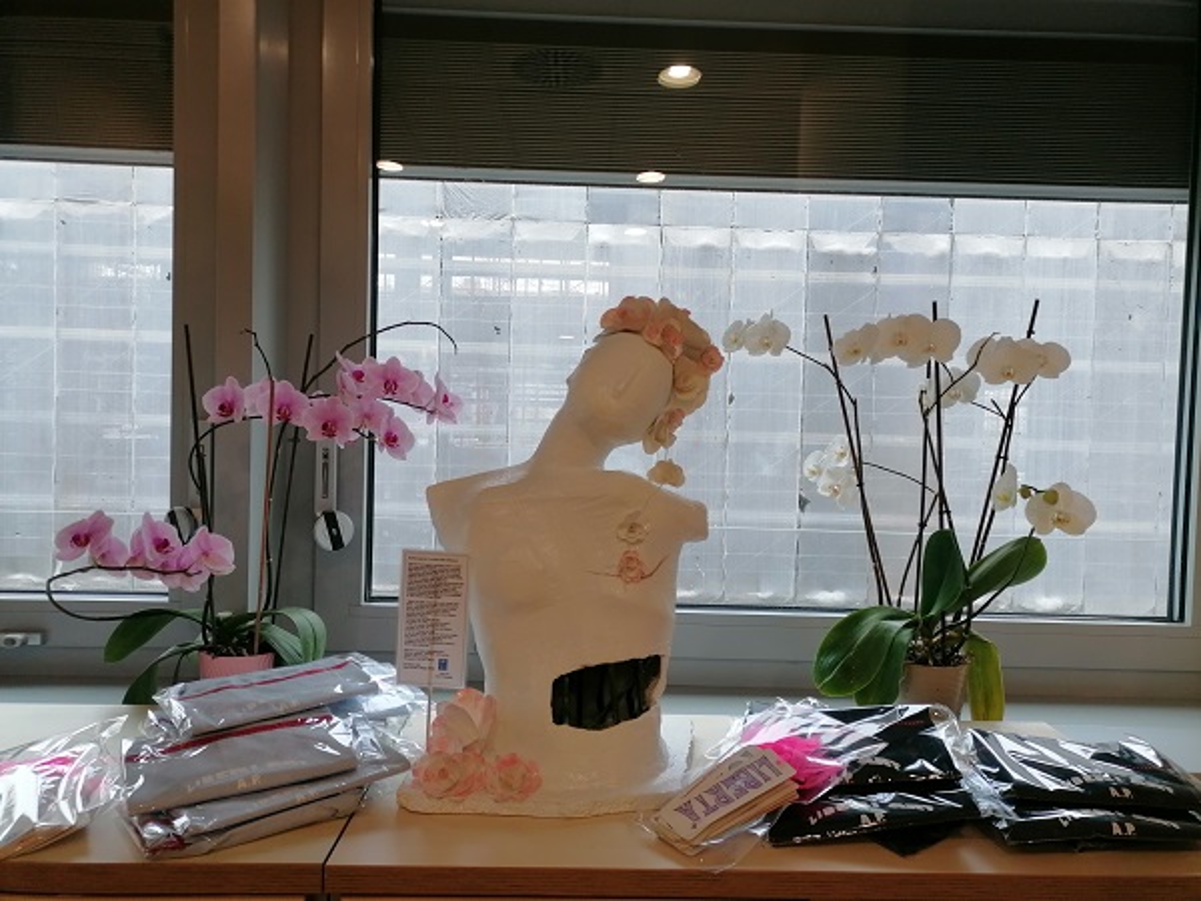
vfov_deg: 51.4
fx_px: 937
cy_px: 450
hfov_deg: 65.3
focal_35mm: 27
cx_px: 600
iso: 64
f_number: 1.8
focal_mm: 4.75
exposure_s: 1/50
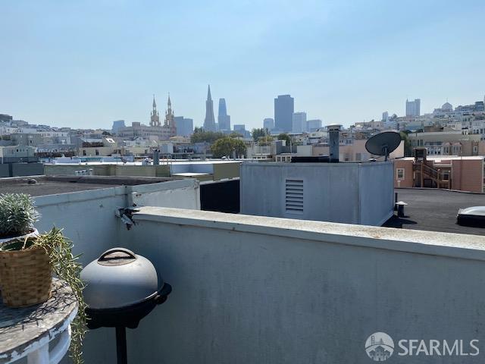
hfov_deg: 67.3
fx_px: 364
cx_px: 242
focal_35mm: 26
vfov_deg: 53.1
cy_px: 182
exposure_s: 1/5495
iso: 32
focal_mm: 4.25
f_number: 1.8
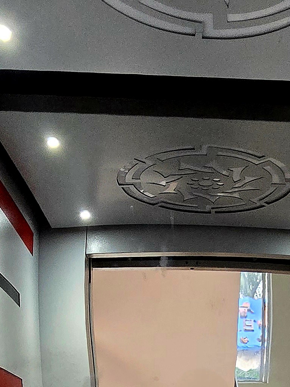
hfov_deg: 28.2
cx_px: 216
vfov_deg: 30.6
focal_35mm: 51
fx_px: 570
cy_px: 485
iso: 640
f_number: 2.2
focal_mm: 2.2
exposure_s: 1/50
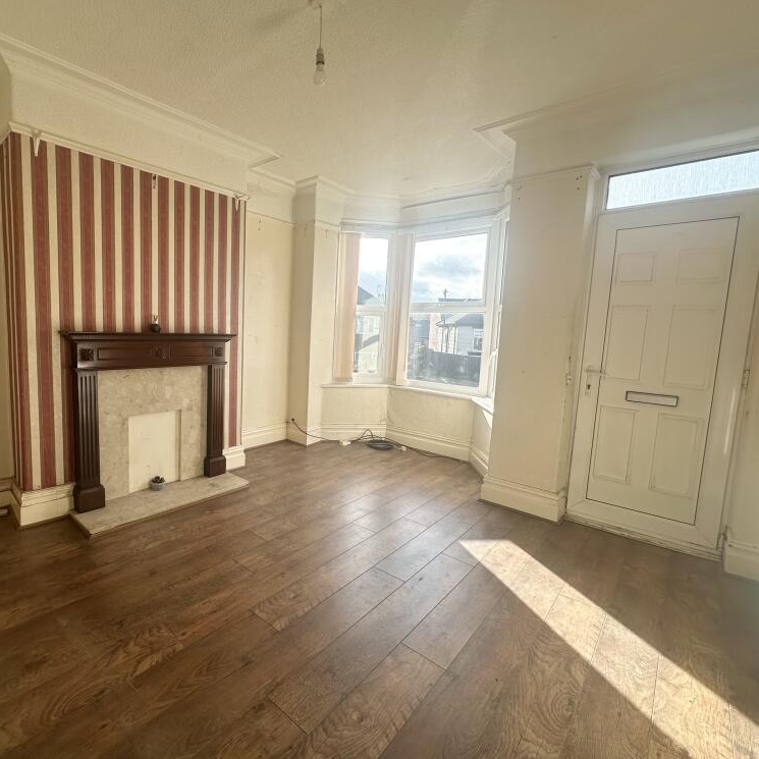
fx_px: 422
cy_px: 369
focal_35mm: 17
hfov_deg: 82.5
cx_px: 289
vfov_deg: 83.9
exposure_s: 1/356
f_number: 2.2
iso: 40
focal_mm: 2.22
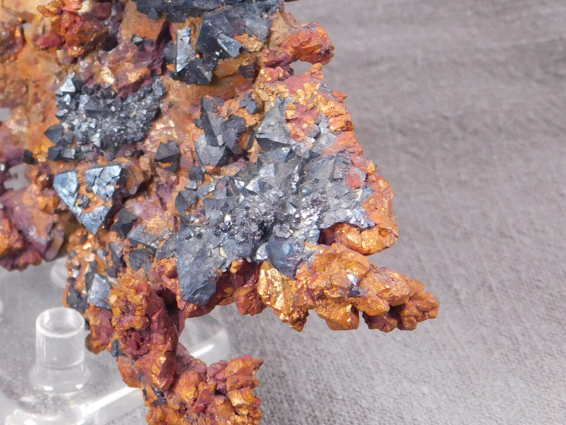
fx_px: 1439
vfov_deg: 16.7
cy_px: 112
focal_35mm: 88
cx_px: 85
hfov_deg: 21.9
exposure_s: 1/100
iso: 125
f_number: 3.7
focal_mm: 8
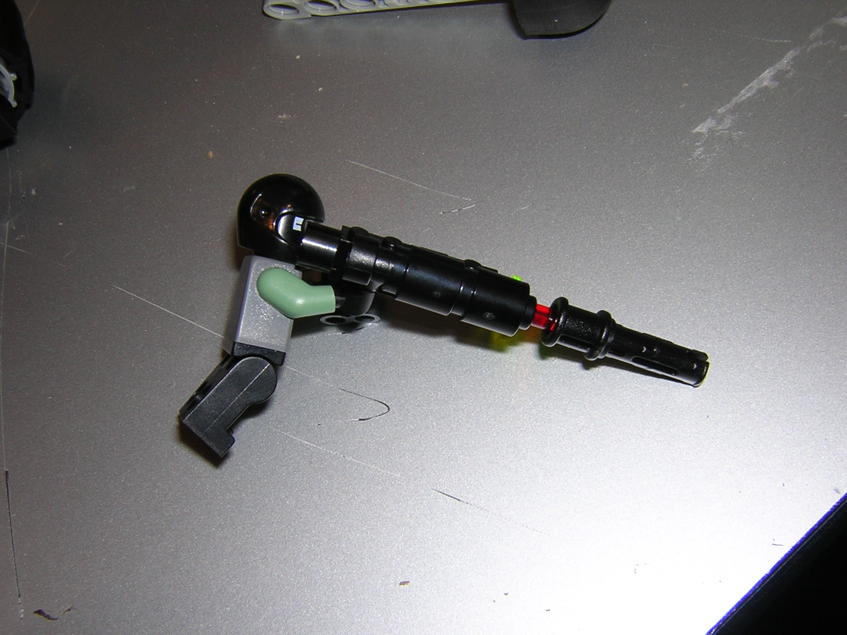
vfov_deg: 36.0
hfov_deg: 46.8
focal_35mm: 40
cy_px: 318
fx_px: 979
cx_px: 424
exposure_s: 1/60.1
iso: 100
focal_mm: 5.2
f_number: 5.4
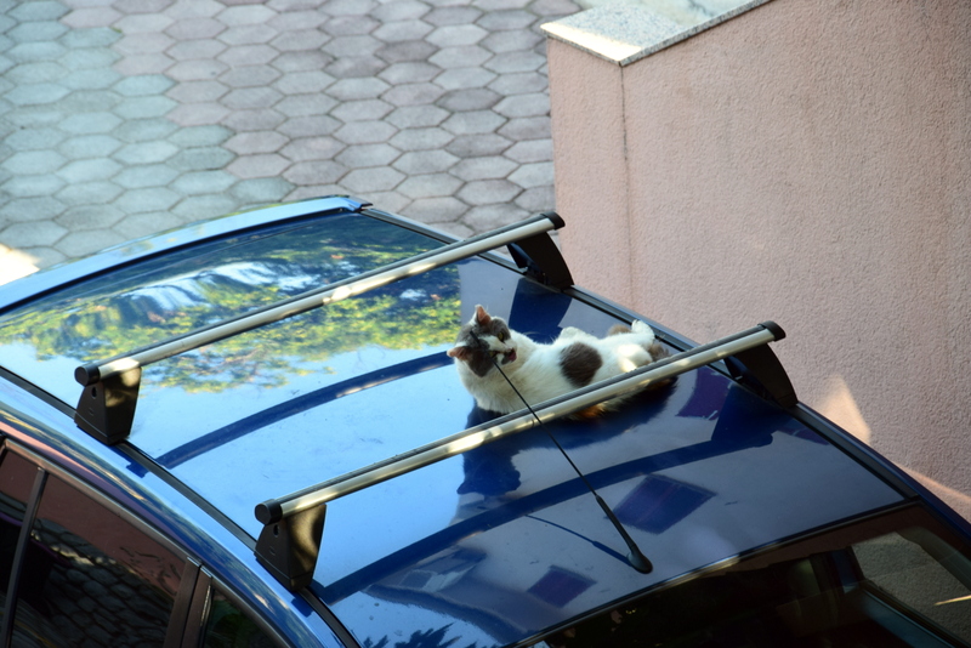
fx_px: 4249
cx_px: 486
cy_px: 324
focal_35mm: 158
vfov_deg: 8.7
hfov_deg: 13.0
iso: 400
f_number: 8
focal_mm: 105
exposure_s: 1/60
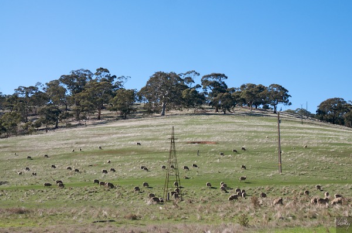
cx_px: 176
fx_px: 659
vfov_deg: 20.1
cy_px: 116
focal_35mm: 68
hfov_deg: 29.9
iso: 320
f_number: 10
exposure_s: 1/400
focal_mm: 45
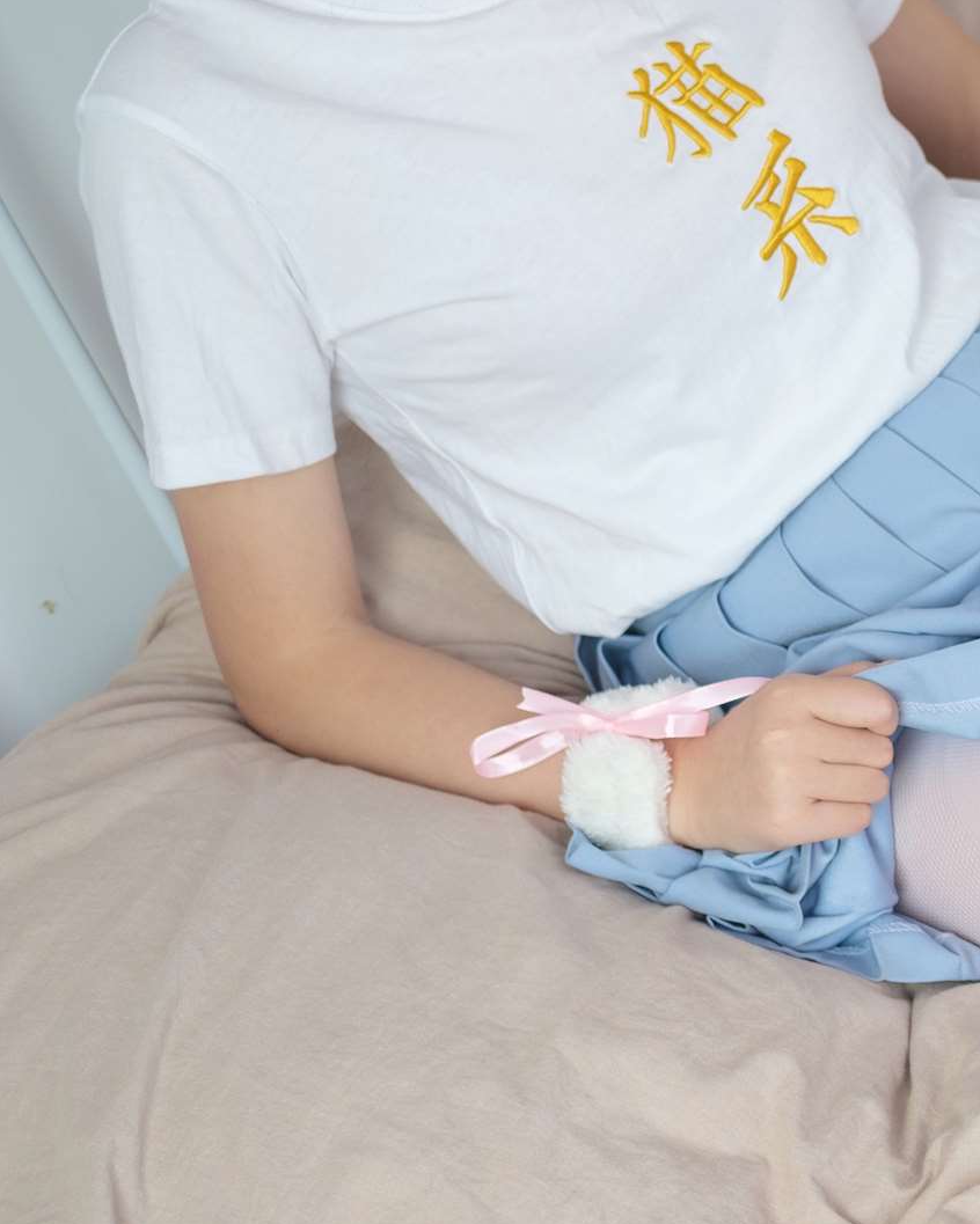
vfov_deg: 15.1
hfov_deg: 11.6
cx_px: 1544
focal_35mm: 127
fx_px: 4603
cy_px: 725
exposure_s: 1/80
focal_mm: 35
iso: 200
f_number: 2.8
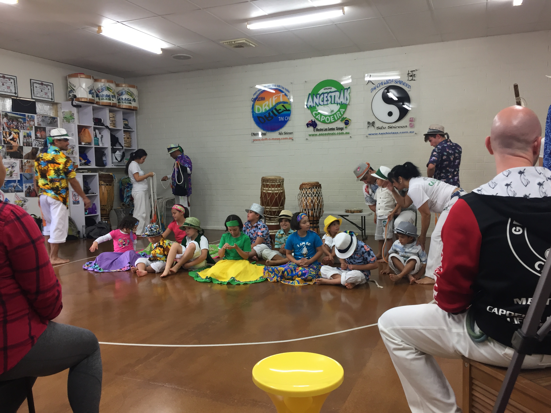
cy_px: 206
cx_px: 276
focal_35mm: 29
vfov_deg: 48.2
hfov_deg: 61.7
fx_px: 462
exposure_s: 1/33
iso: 80
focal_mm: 4.15
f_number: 2.2
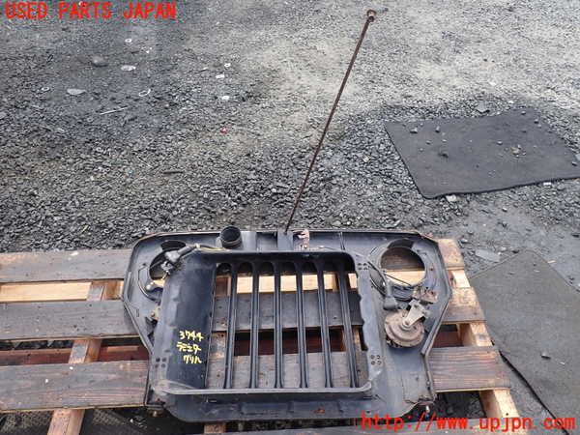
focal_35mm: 25
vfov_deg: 54.9
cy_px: 218
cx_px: 290
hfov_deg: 69.4
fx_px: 419
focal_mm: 4.5
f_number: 2.8
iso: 100
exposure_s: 1/250
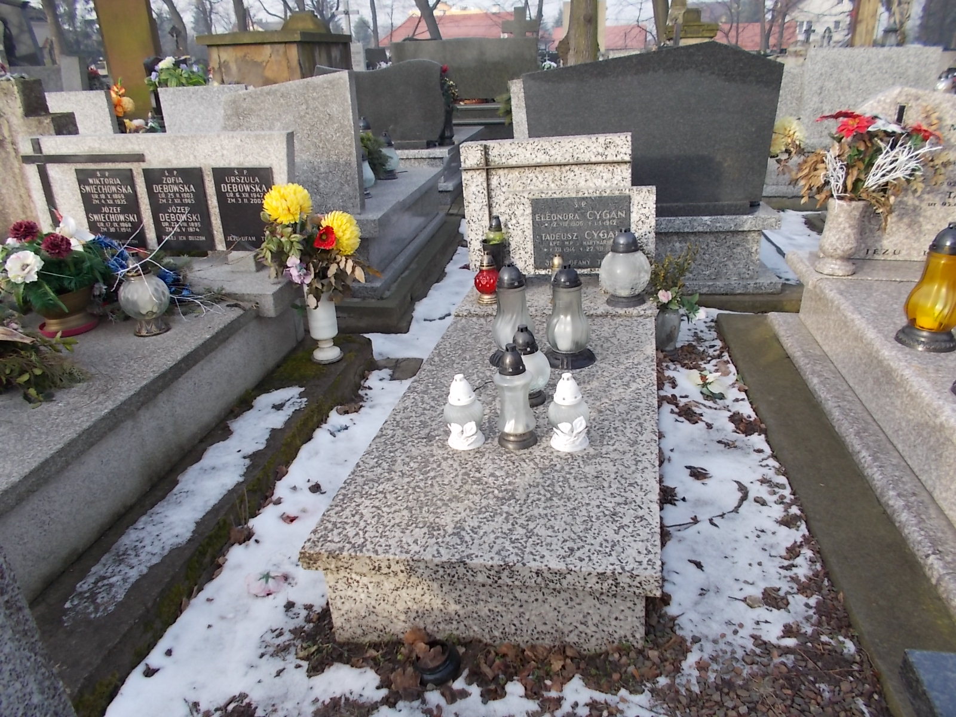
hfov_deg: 67.3
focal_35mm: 26
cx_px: 478
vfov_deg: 53.1
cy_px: 358
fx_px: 718
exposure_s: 1/200
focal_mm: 4.6
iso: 80
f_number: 3.2
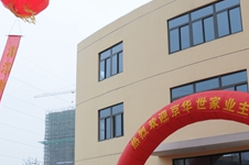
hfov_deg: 36.9
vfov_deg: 24.8
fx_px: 373
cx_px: 134
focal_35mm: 54
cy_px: 113
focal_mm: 18
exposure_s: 1/200
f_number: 7.1
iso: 200
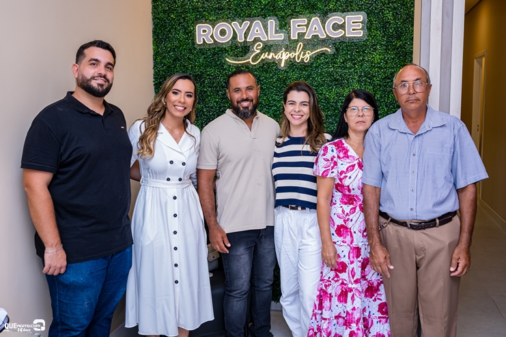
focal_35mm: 36
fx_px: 506
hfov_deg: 53.1
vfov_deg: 36.9
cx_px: 253
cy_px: 168
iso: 500
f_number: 3.2
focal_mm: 24
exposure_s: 1/200
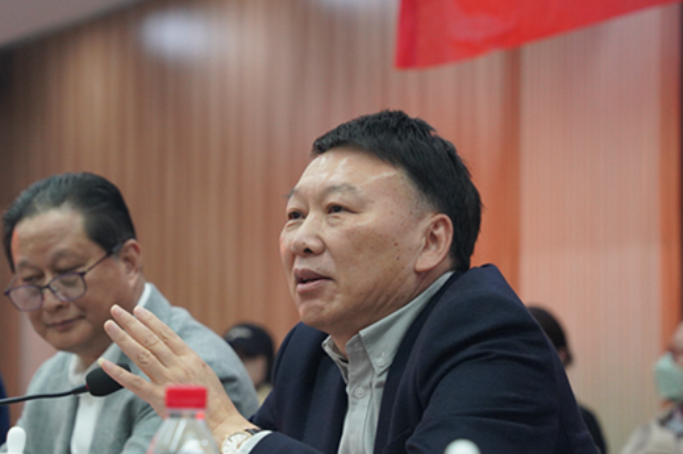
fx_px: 2047
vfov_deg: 12.6
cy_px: 278
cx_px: 179
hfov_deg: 18.8
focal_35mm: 108
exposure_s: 1/160
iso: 4000
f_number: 4
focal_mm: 70
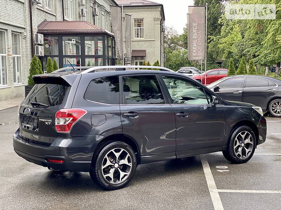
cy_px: 105
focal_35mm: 52
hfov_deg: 36.8
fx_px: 422
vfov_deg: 28.0
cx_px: 140
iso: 125
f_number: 2
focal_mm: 6
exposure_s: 1/122
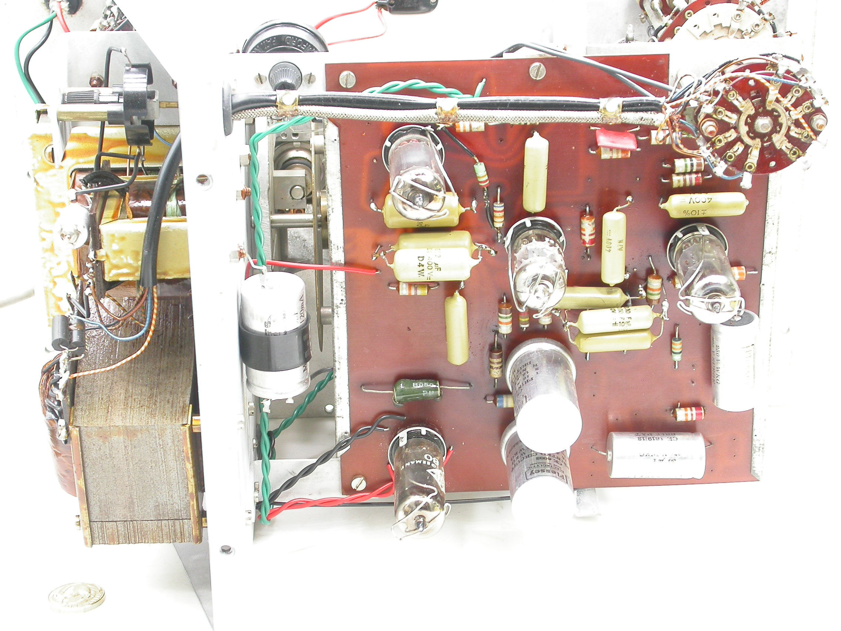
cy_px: 316
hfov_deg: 22.3
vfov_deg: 16.8
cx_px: 420
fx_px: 2138
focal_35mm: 88
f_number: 4.2
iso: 100
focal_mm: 18.2
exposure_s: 1/7.8
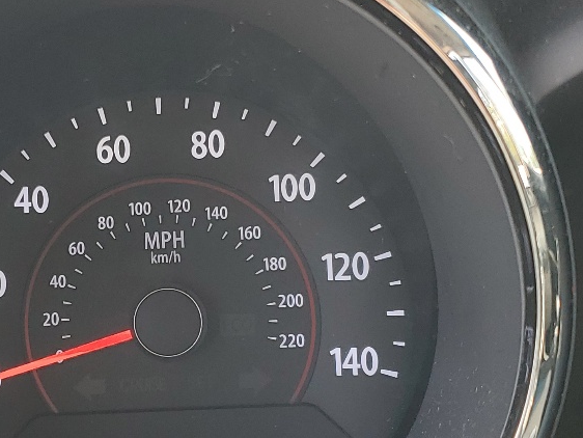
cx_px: 128
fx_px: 1247
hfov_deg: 25.9
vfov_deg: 19.9
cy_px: 248
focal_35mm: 74
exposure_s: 1/125
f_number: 1.5
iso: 50
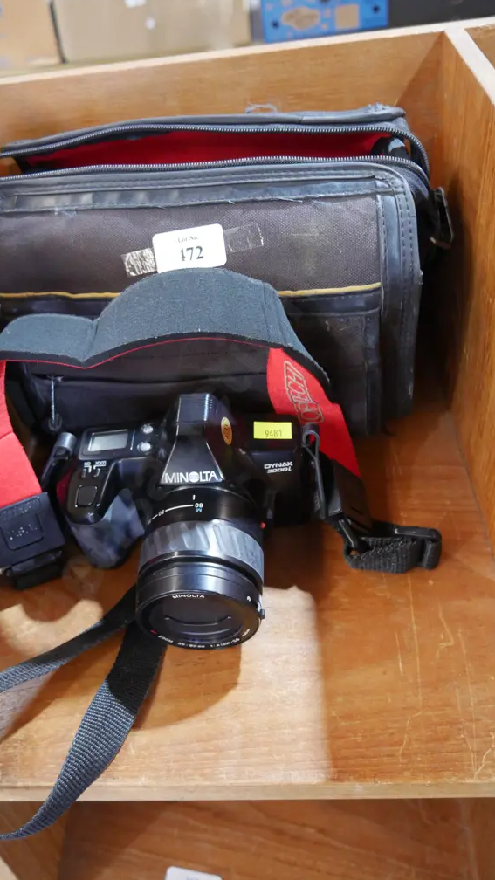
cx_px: 186
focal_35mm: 31
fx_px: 723
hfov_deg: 37.6
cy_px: 436
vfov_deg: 62.6
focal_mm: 14
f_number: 3.5
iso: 2000
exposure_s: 1/60
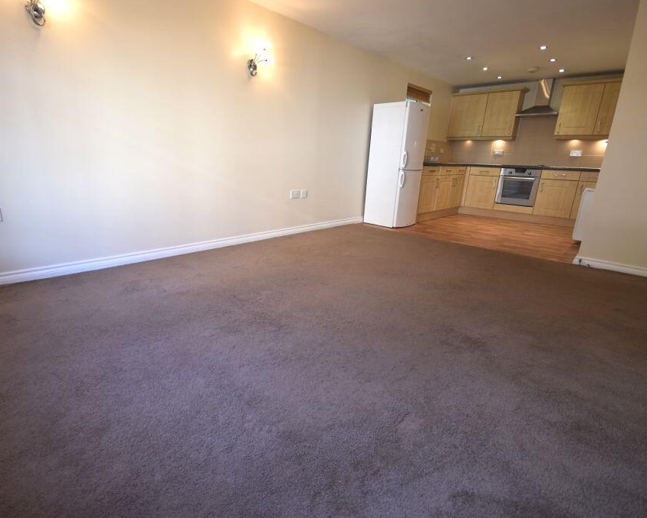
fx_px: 325
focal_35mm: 17
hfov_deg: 89.6
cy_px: 259
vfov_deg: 77.0
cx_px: 307
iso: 400
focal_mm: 10
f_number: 4
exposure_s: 1/60
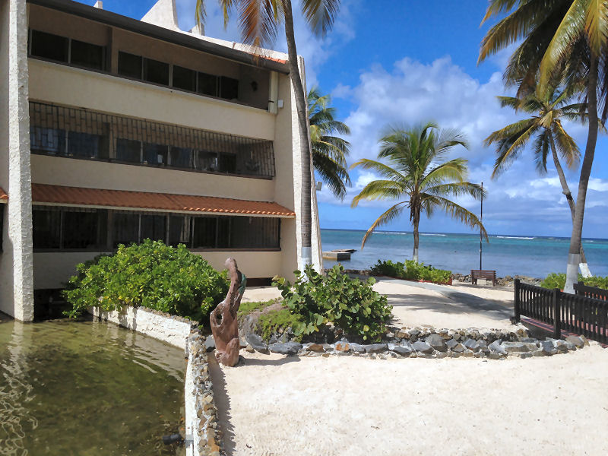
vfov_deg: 42.9
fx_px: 580
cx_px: 304
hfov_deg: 55.4
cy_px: 228
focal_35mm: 33
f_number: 2.4
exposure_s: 1/2710
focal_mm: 4.12
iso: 50
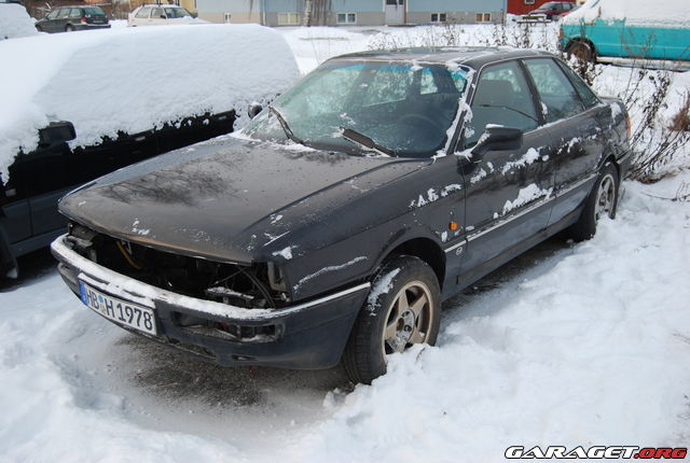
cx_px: 345
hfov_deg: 53.0
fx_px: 692
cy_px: 232
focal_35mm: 36
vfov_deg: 37.1
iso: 200
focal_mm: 24
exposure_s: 1/80
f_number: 4.5
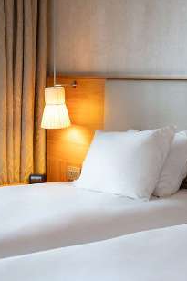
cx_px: 163
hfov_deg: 16.6
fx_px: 632
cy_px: 144
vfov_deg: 25.1
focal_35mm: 81
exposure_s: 1/125
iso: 800
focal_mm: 52
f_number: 4
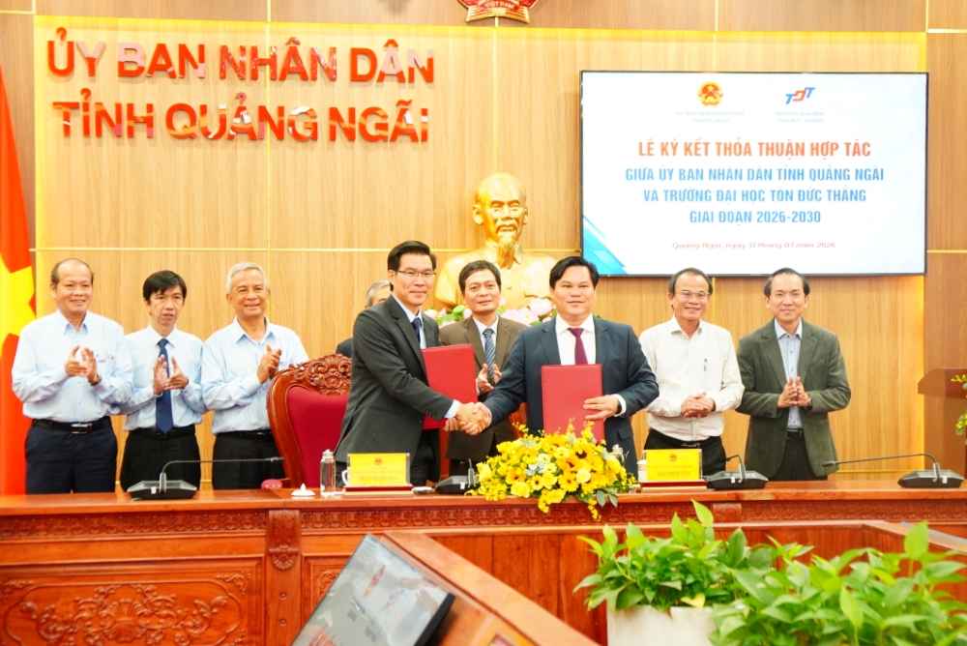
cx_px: 484
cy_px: 323
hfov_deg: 23.0
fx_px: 2378
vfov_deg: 15.5
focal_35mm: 88
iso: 1600
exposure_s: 1/100
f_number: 4
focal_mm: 59
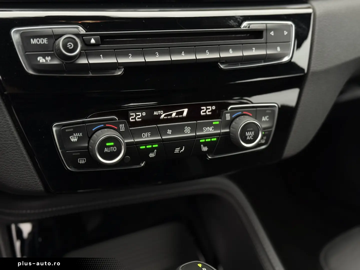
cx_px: 180
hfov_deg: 39.7
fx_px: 499
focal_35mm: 48
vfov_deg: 30.3
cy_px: 135
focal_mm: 6.76
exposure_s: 1/106
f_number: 1.78
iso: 200
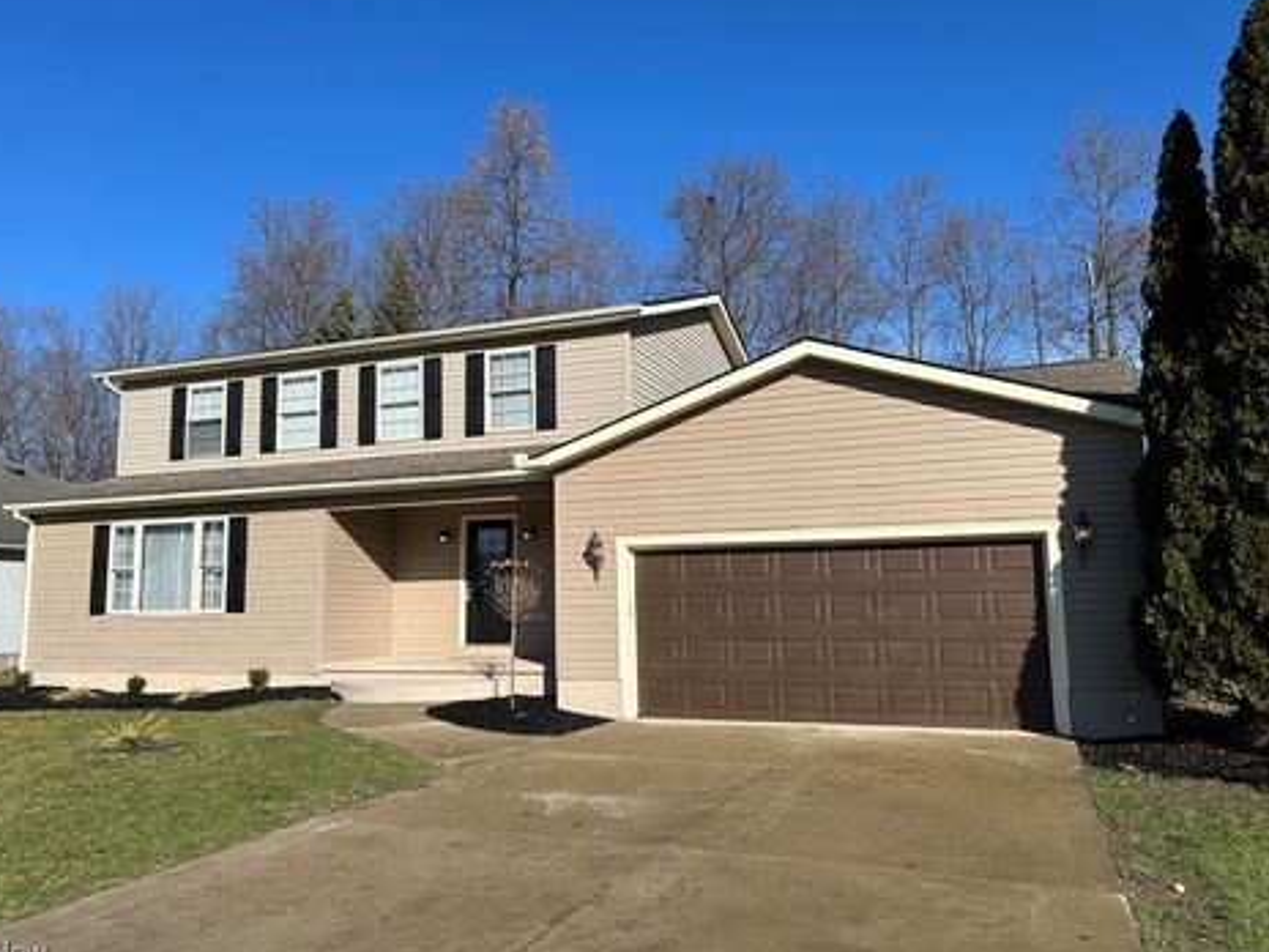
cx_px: 599
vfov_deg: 49.7
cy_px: 469
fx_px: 1026
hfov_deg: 63.4
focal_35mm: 28
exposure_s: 1/5319
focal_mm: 5.7
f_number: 1.5
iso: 50
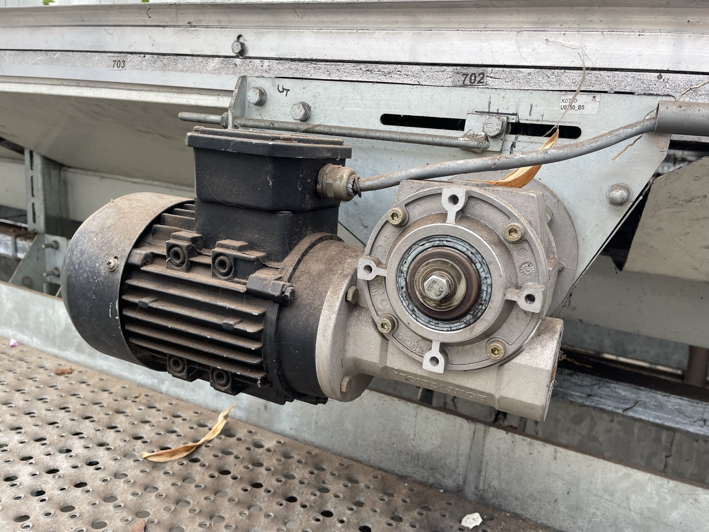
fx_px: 533
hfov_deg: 67.3
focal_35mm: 26
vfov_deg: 53.1
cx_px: 354
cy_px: 266
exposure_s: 1/121
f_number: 1.6
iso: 40
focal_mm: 4.2
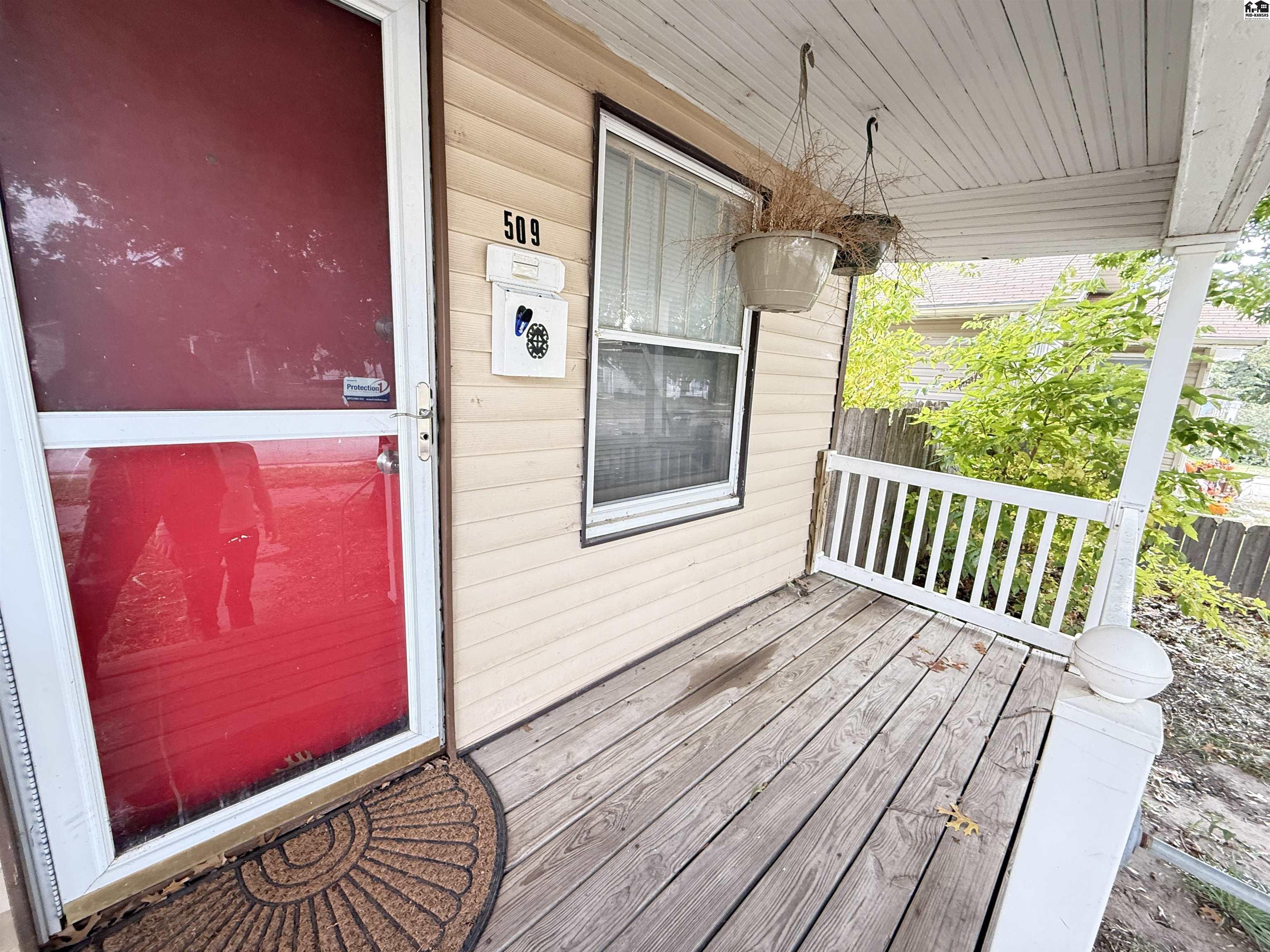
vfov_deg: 85.7
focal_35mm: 14
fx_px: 514
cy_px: 476
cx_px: 635
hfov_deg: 102.1
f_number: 2.2
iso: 250
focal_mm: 2.22
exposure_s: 1/99
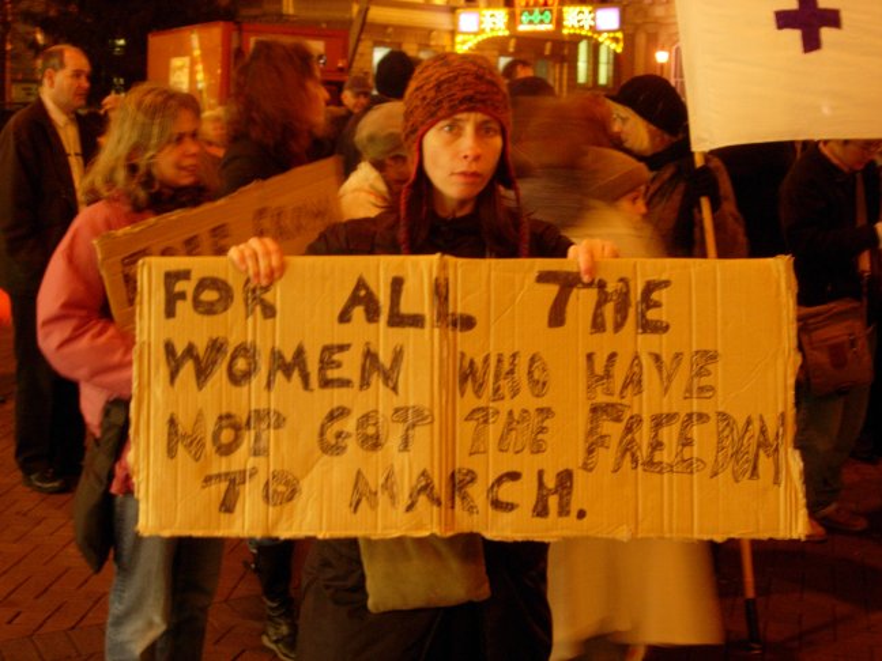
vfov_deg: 28.6
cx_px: 441
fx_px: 1299
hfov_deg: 37.5
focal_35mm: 51
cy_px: 330
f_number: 3.2
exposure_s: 1/4
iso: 173
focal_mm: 10.6
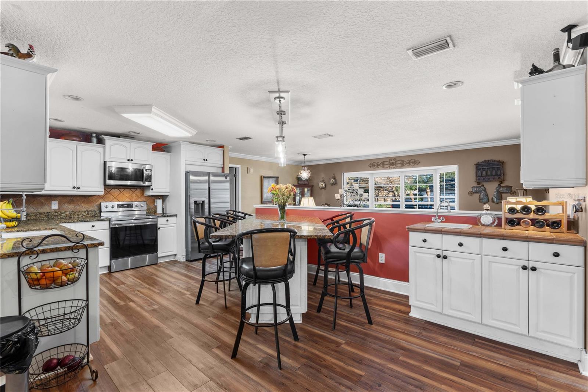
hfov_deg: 96.7
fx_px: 261
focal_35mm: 16
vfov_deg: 73.7
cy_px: 196
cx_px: 294
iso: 250
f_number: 8
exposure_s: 1.3
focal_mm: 16
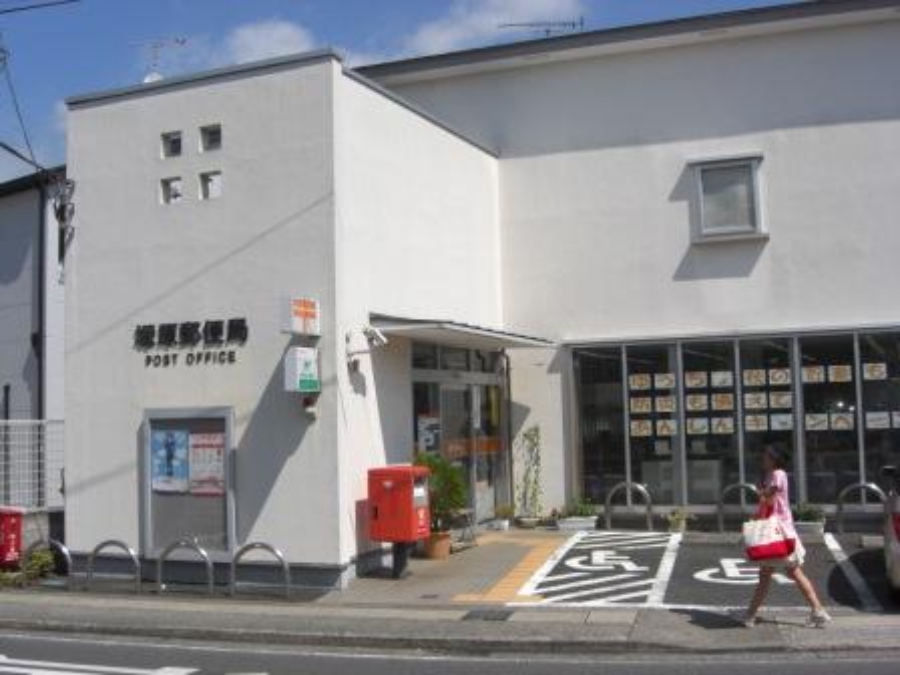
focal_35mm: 38
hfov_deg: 49.0
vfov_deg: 37.7
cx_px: 450
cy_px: 338
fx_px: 988
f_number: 8
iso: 80
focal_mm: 7.9
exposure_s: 1/250
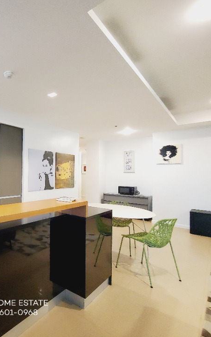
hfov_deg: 51.2
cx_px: 5
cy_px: 167
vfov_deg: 88.0
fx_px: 175
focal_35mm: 19
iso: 500
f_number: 2.2
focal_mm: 1.8
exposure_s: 1/50
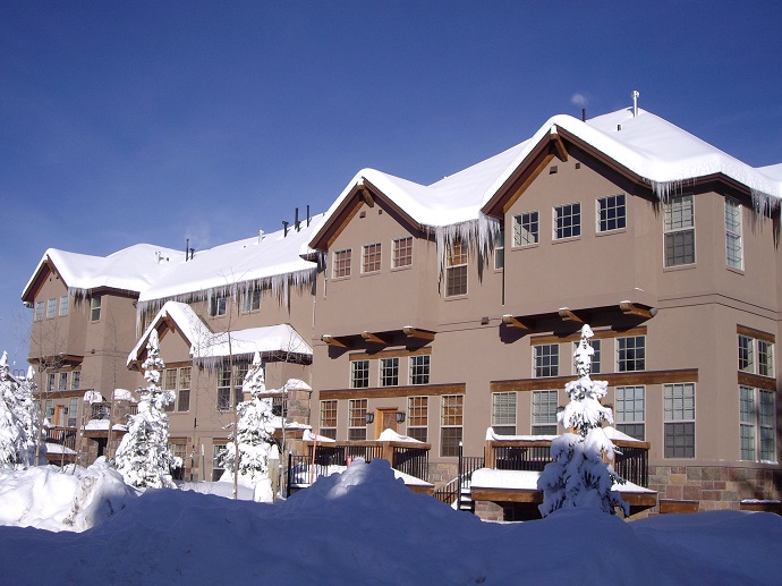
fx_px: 1061
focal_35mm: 47
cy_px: 293
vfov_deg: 30.9
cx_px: 391
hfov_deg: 40.4
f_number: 4.8
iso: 64
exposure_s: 1/1000
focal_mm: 7.6
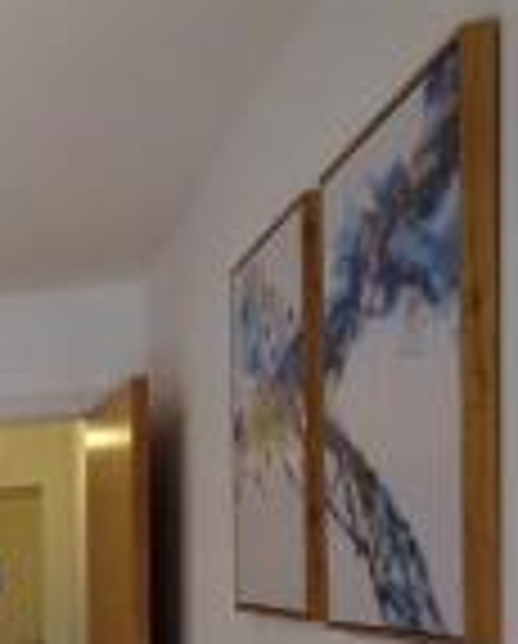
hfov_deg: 19.2
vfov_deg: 32.9
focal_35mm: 53
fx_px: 1012
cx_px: -482
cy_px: 615
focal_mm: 11.5
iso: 200
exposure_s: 1/30
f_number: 4
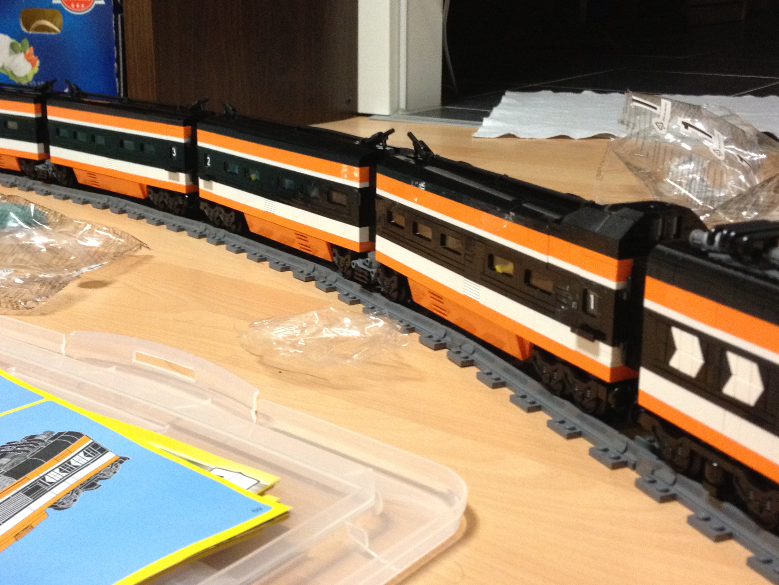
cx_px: 306
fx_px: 1148
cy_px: 254
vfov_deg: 28.5
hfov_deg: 37.3
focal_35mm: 51
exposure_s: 1/20
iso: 320
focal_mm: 4.28
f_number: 2.4
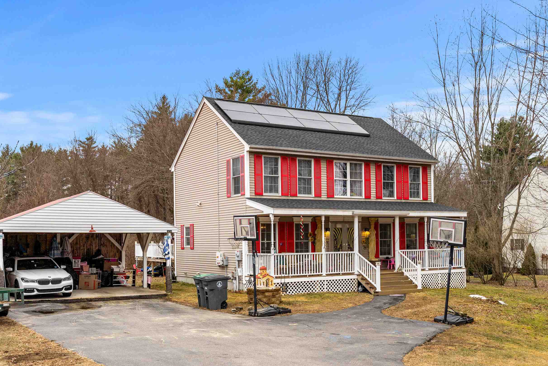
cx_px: 286
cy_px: 228
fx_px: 578
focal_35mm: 38
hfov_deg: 50.7
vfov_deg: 34.9
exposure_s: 1/125
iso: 400
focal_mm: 30
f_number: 8
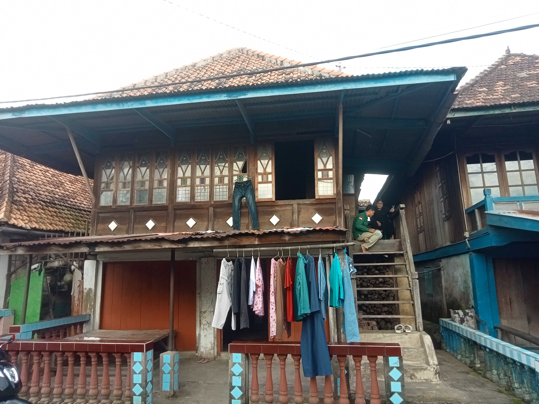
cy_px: 202
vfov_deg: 49.7
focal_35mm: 28
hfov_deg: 63.4
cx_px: 270
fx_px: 436
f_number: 2.2
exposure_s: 1/156
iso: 102
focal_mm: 3.46
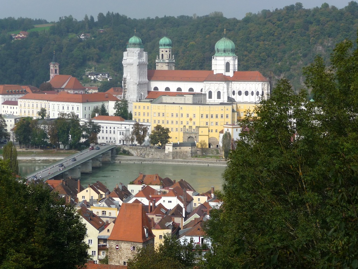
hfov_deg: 23.3
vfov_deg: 17.6
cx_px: 179
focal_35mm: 84
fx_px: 869
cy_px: 134
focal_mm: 14.2
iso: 100
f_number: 4.7
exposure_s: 1/800
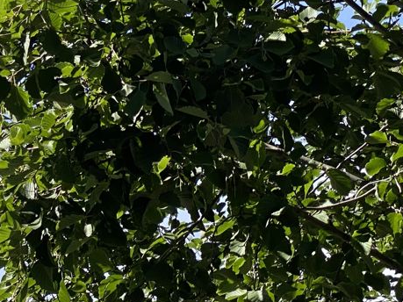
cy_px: -81
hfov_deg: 12.3
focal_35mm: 154
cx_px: -191
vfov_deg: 9.5
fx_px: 1792
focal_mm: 6
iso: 20
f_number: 2
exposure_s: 1/813
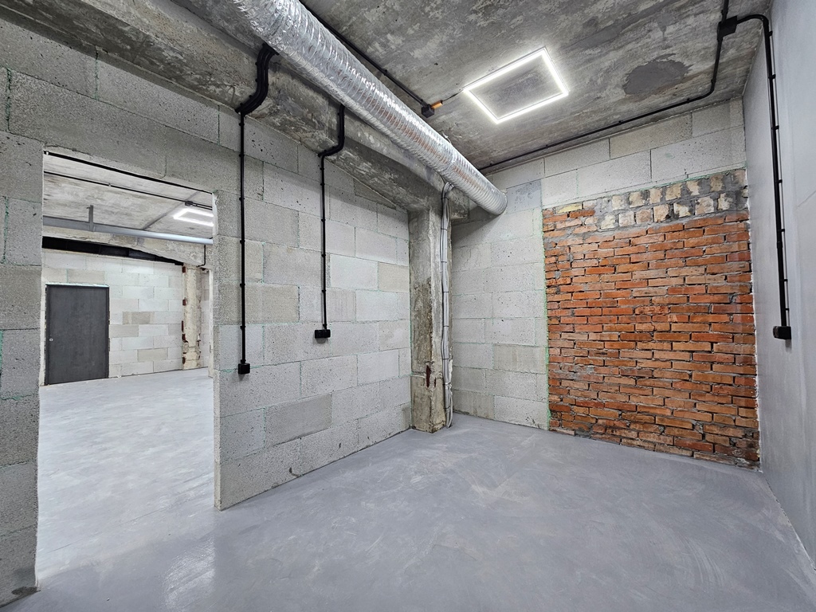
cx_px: 408
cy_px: 306
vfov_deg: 89.9
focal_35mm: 13
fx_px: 306
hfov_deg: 106.2
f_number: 2.2
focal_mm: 2.2
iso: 200
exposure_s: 1/50
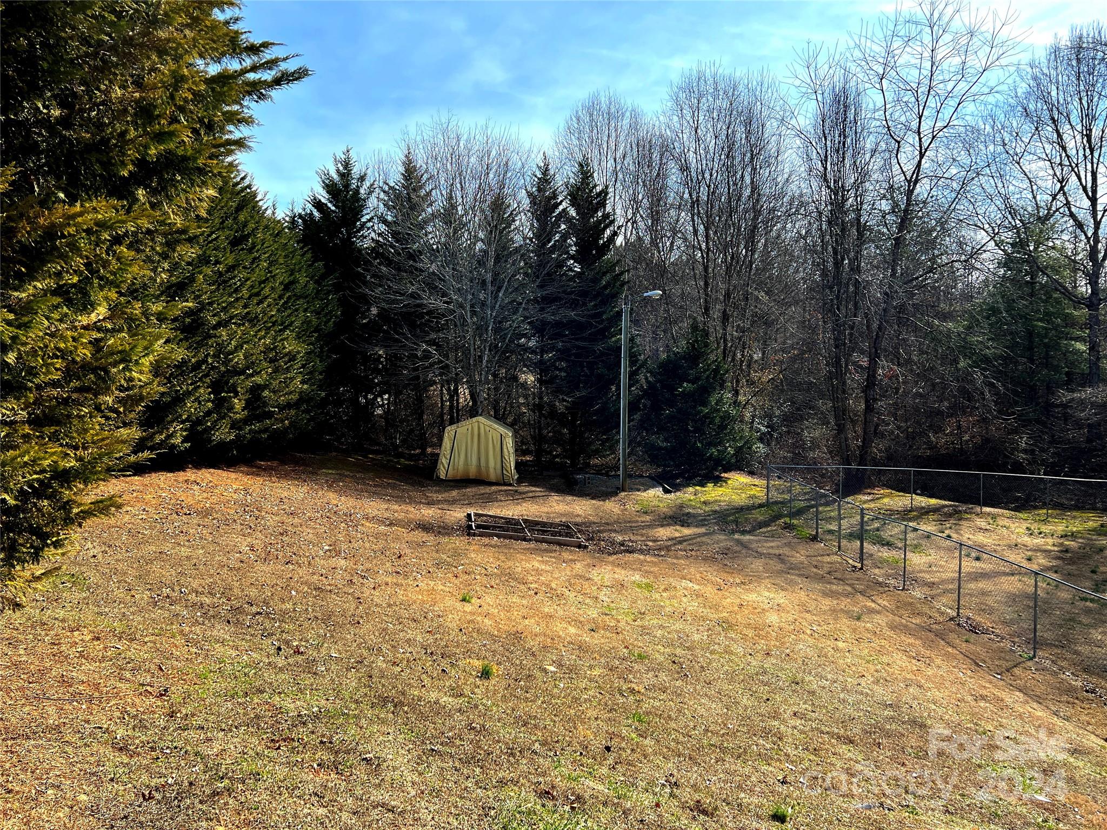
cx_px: 554
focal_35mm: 26
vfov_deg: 53.1
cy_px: 415
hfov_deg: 67.3
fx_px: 831
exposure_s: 1/1869
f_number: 1.5
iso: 50
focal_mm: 5.7
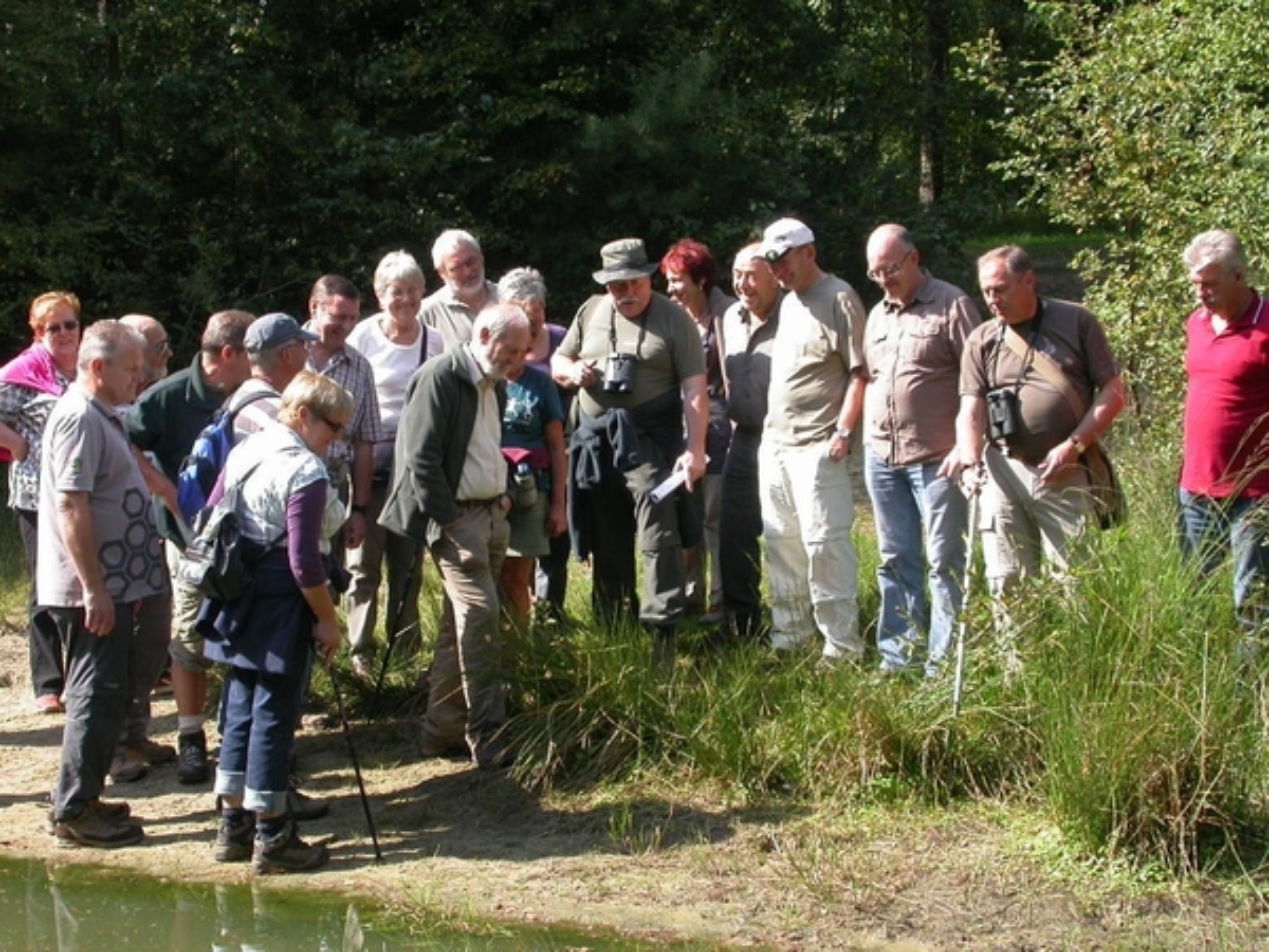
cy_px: 476
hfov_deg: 20.0
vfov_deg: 15.1
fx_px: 3593
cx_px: 634
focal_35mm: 98
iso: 100
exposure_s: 1/208
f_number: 5
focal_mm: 20.4
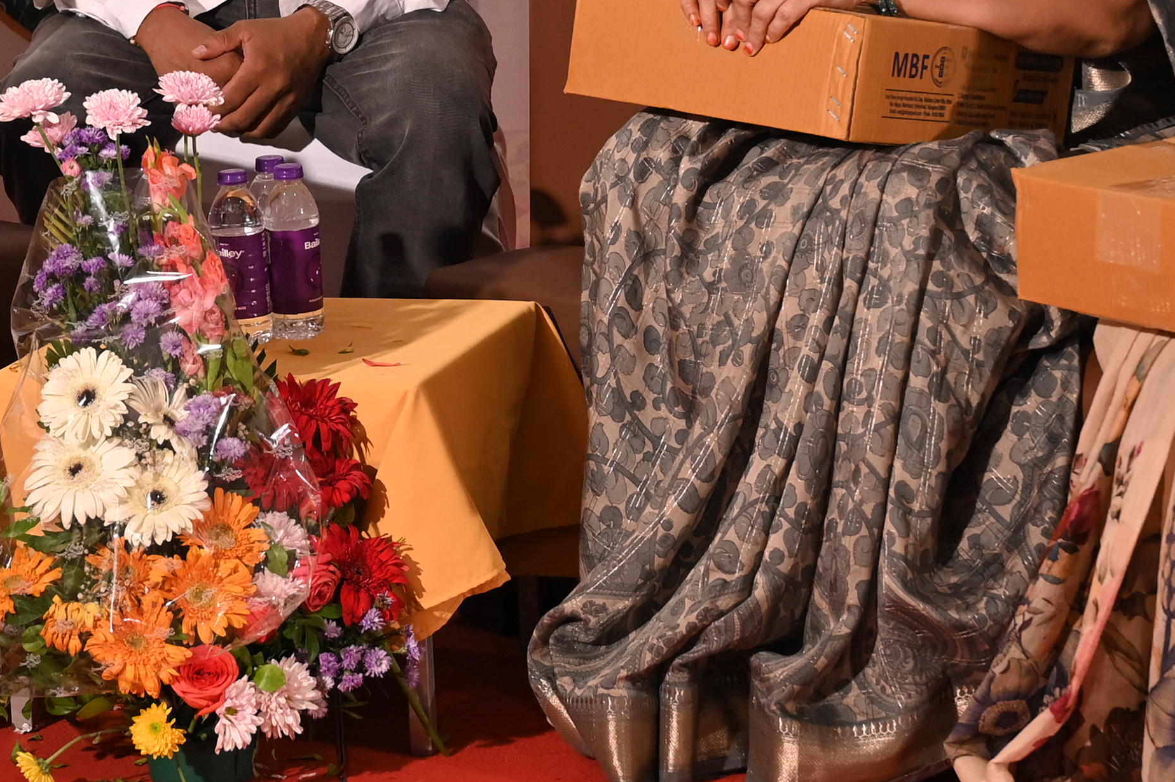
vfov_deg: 9.4
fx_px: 4697
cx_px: 273
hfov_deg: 14.2
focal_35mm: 144
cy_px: -26
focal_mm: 44
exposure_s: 1/100
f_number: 4.5
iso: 640
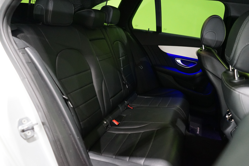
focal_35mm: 28
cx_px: 124
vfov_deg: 46.4
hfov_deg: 65.5
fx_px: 194
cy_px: 83
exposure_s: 1/60
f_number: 3.5
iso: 6400
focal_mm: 28
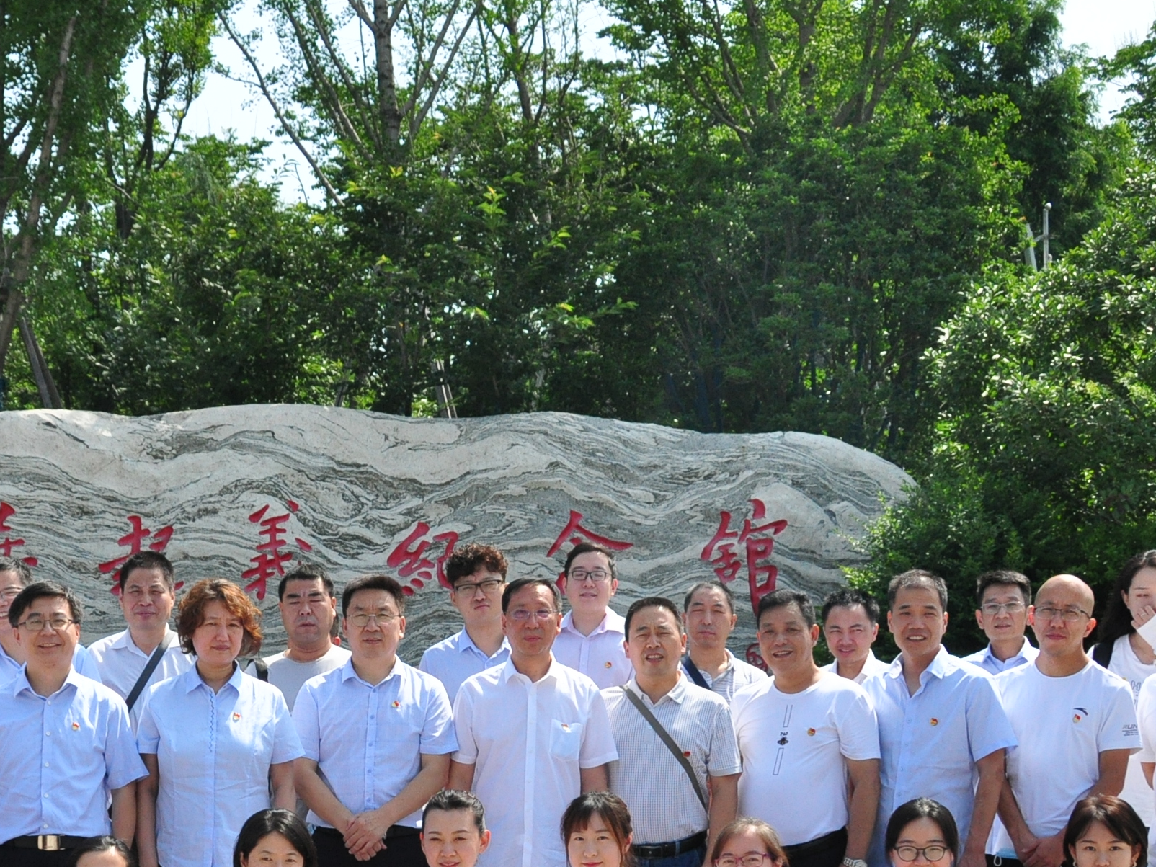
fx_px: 1737
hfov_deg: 36.0
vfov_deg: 27.3
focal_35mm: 52
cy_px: 726
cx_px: 301
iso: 800
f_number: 5.6
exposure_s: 1/4000
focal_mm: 18
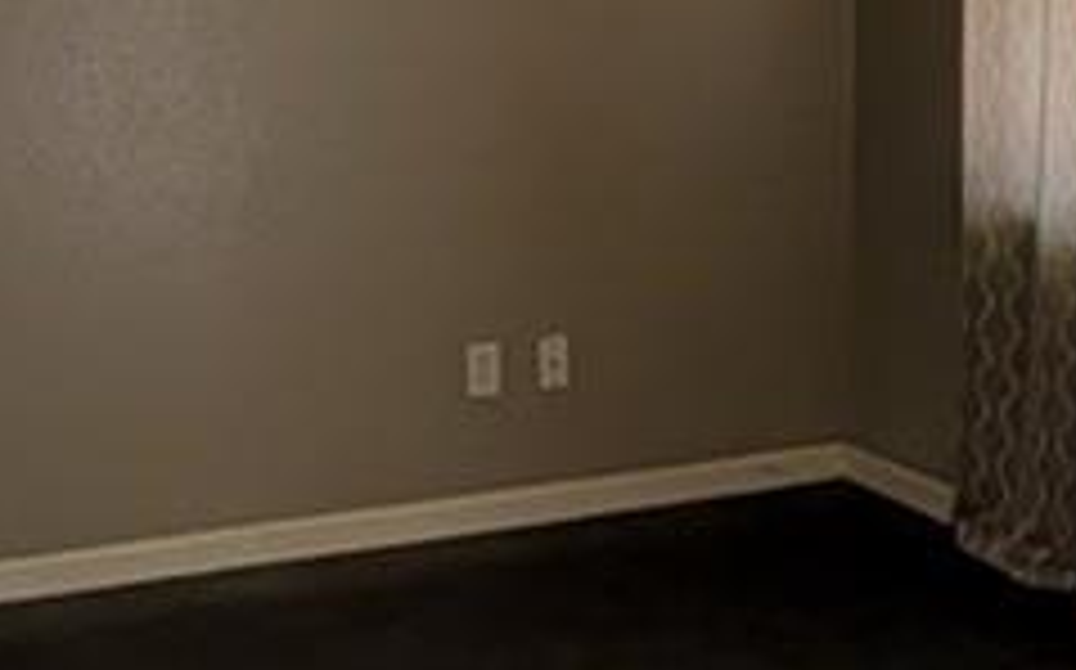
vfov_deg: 15.2
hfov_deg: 23.7
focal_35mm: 85
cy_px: 571
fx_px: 2491
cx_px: 986
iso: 55
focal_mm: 2.02
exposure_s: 1/802
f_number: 1.7
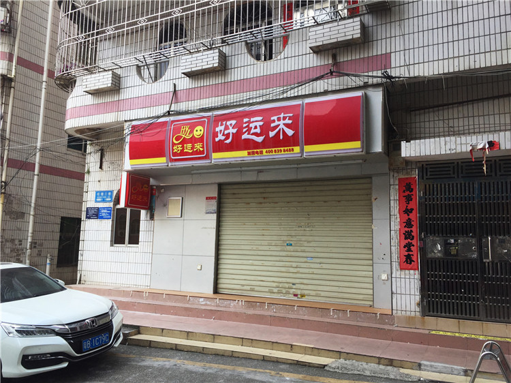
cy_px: 192
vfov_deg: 48.2
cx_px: 256
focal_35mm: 29
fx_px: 428
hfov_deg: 61.7
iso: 32
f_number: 2.2
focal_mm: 4.15
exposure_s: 1/520
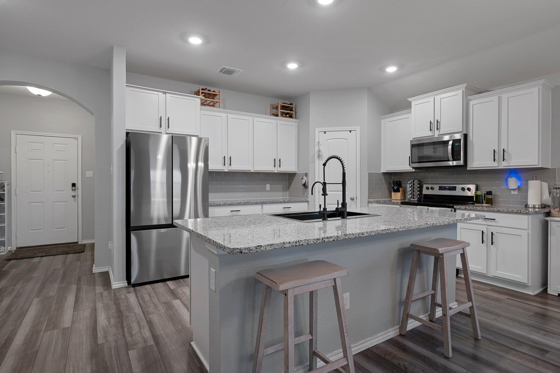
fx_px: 288
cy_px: 186
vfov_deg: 65.9
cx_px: 280
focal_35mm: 18
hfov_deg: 88.5
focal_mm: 18.5
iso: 100
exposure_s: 1
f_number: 8
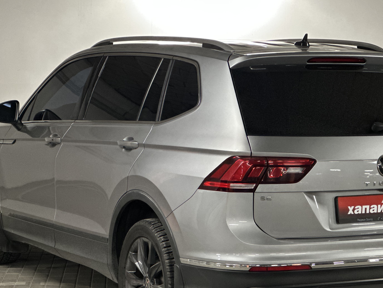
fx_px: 1250
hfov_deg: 17.4
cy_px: 193
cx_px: 232
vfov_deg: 13.1
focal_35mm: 113
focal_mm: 9
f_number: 2.8
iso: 320
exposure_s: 1/25
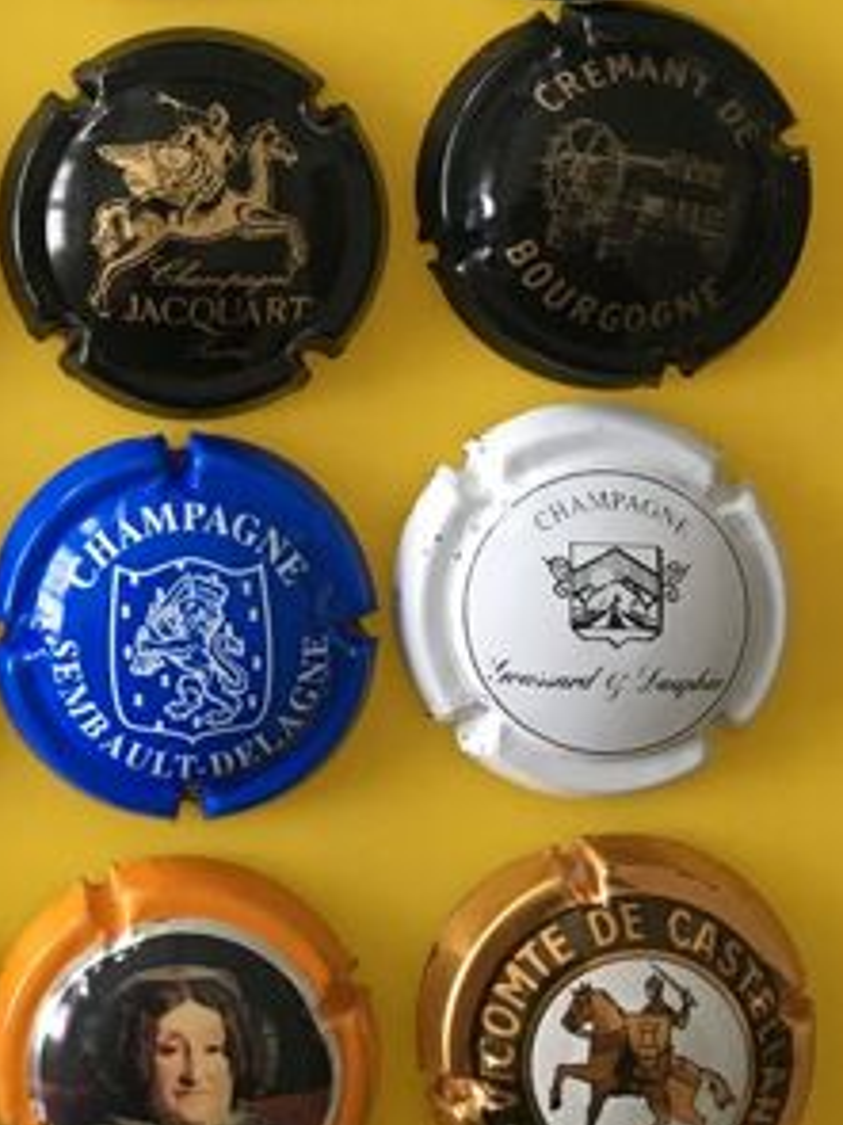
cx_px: -38
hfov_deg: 22.2
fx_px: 2047
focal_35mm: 63
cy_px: 179
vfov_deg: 29.8
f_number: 2.2
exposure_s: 1/33
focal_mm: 4.15
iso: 250
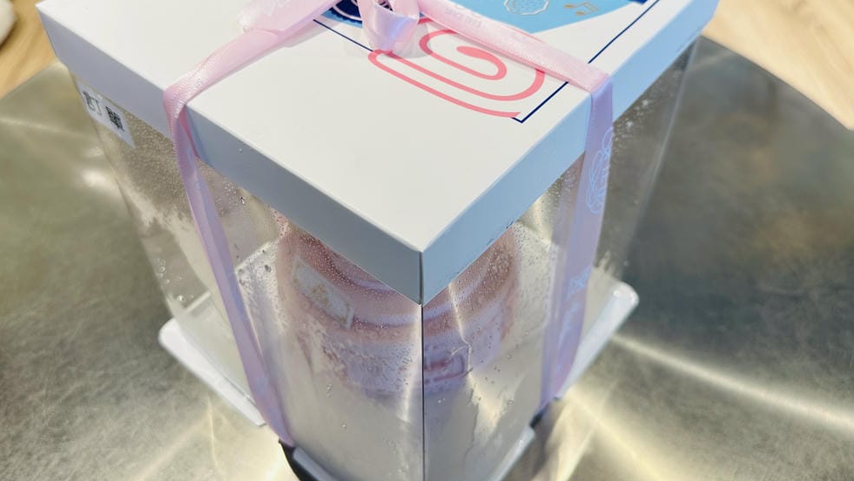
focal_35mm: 32
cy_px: 184
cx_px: 410
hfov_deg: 61.0
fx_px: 725
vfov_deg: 36.5
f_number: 1.78
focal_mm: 6.86
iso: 64
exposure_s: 1/150
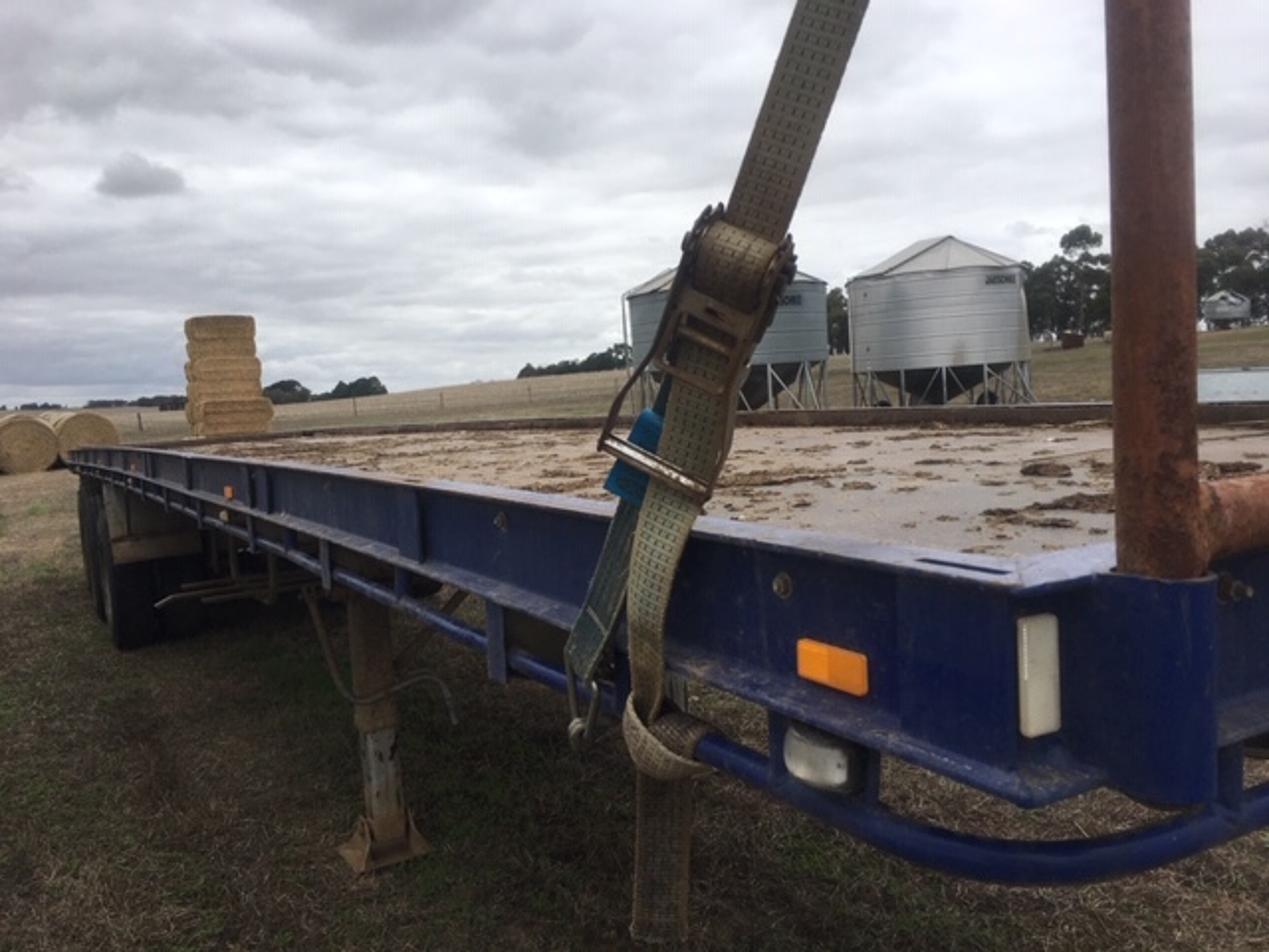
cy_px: 476
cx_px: 634
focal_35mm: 29
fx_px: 1063
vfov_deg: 48.2
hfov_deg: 61.7
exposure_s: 1/2079
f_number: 2.2
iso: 25
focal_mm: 4.15
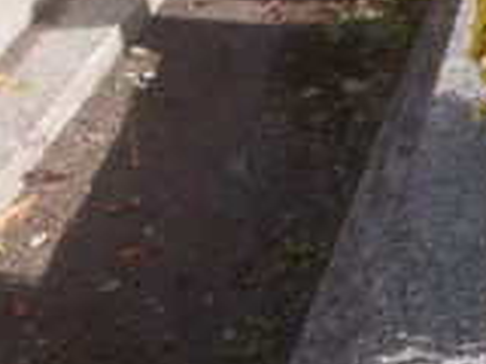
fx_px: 1460
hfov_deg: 16.8
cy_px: 73
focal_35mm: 104
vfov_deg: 14.2
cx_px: 772
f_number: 3.2
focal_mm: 4.6
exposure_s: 1/500
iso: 80
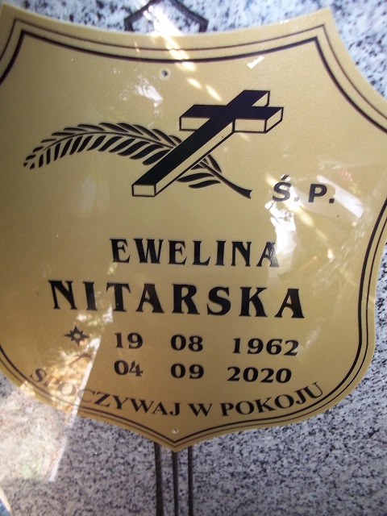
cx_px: 194
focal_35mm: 32
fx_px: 477
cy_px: 258
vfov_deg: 56.8
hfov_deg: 44.2
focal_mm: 5.7
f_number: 2.9
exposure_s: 1/30
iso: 80
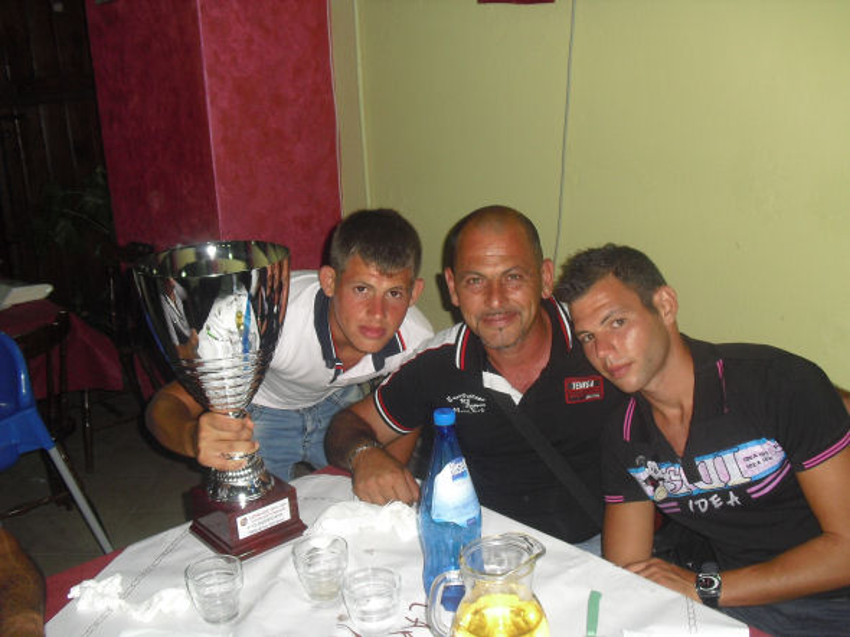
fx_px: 884
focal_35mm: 36
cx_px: 425
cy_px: 318
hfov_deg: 51.4
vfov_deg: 39.6
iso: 200
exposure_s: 1/60
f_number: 3.1
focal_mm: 6.3
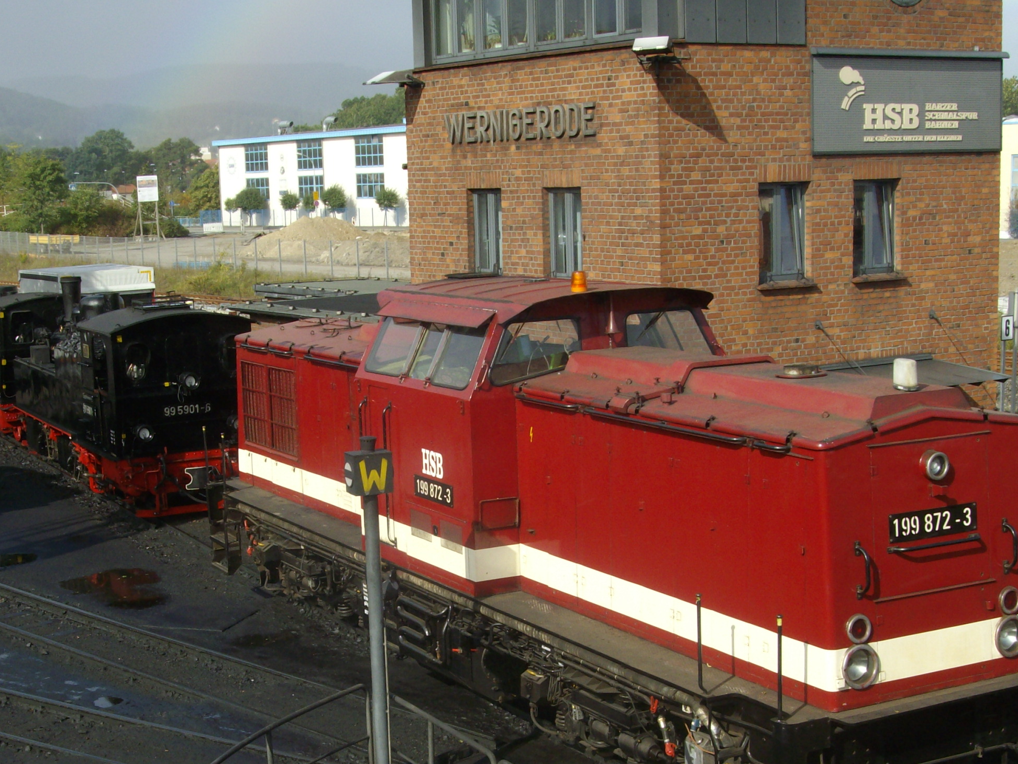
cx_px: 468
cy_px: 497
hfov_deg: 32.2
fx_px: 1765
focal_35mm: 60
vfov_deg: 24.3
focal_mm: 7.4
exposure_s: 1/400
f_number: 5.4
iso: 80
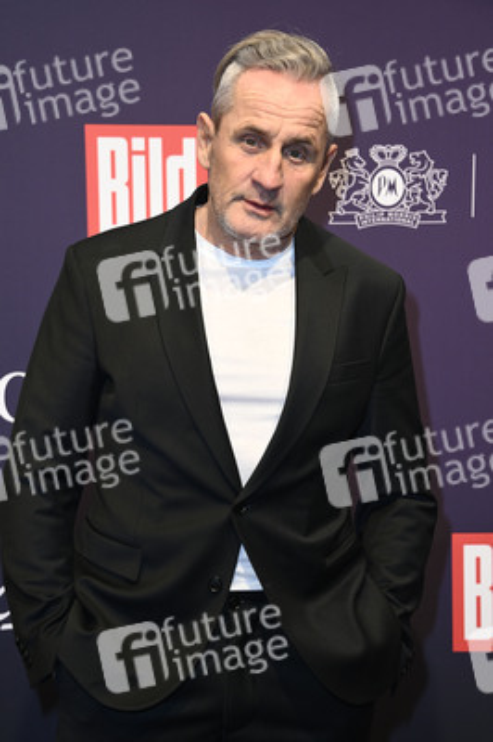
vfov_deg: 28.1
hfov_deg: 18.9
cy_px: 371
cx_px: 246
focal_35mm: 72
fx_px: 1481
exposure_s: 1/250
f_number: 5.6
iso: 500
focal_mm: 72
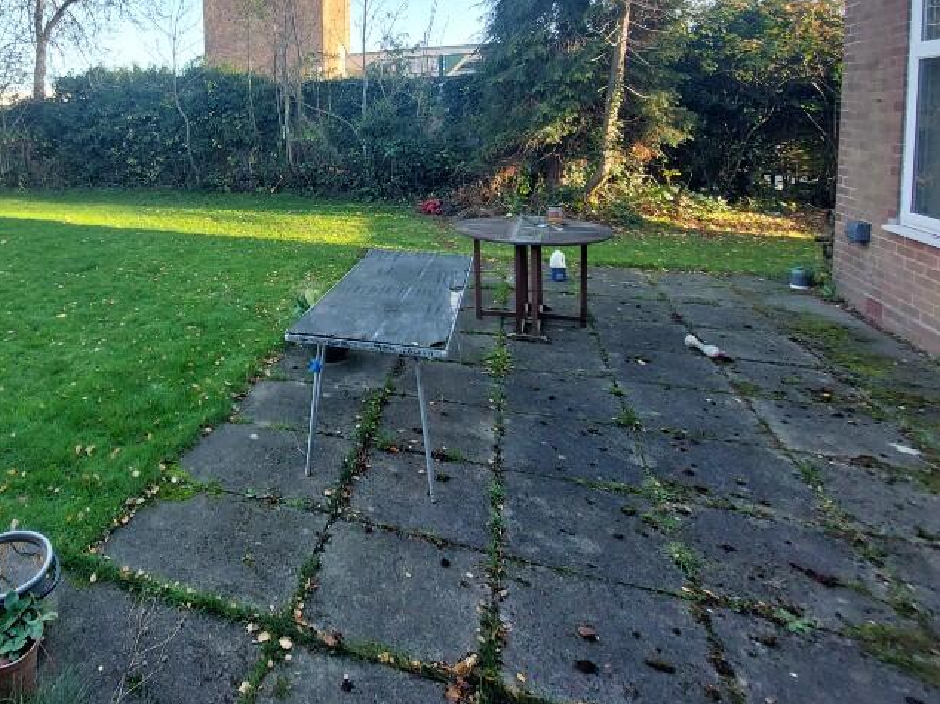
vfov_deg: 59.5
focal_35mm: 21
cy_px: 163
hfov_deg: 73.3
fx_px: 570
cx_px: 231
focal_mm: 1.74
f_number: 2.2
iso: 50
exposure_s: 1/104
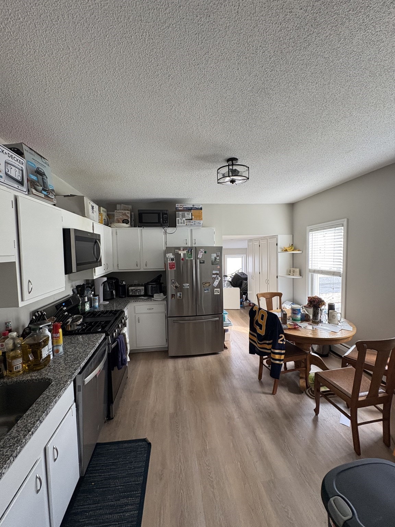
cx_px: 198
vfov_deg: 102.1
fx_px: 213
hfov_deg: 85.7
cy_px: 264
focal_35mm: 14
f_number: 2.2
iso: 250
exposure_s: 1/87
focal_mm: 2.22
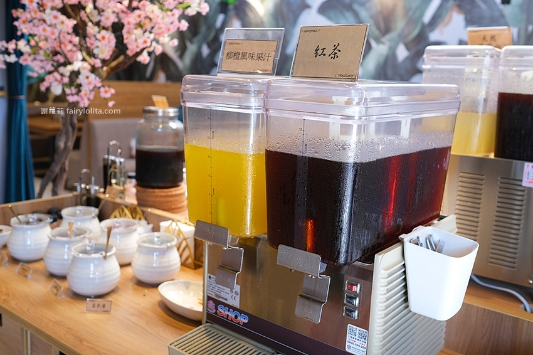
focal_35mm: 35
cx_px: 266
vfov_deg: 37.8
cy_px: 178
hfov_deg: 54.5
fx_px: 518
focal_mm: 23
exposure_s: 1/110
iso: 800
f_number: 3.2
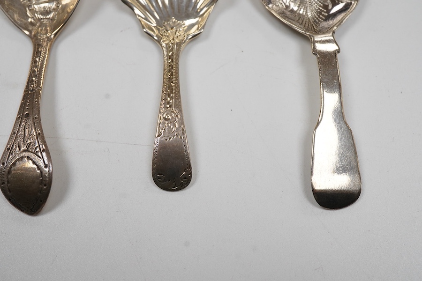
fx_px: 527
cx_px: 211
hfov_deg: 43.6
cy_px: 140
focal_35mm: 45
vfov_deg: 29.9
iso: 1250
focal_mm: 30
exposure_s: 1/125
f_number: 9
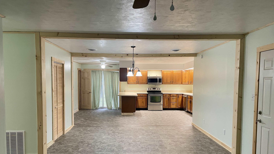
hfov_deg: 66.1
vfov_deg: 39.9
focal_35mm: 29
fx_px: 211
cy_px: 95
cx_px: 139
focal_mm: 4.2
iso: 200
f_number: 1.6
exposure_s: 1/60
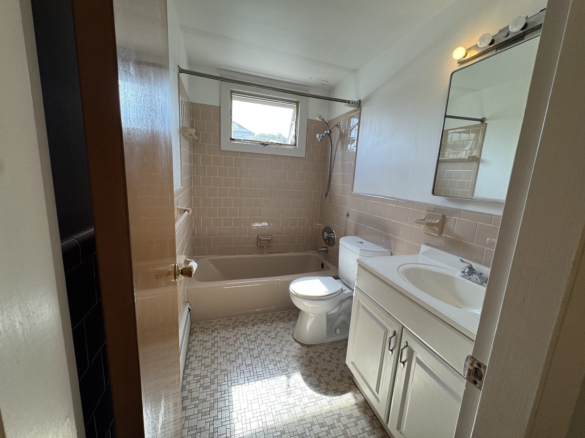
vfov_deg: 85.7
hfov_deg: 102.1
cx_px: 292
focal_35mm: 14
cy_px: 219
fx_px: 237
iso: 80
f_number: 2.2
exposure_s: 1/120
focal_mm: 2.22
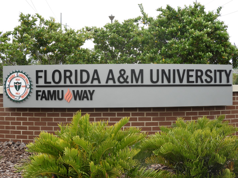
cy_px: 89
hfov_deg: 29.8
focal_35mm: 65
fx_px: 447
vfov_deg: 22.6
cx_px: 119
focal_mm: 11.6
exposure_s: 1/200
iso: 100
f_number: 4.2
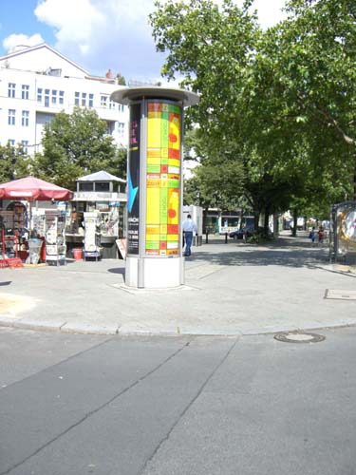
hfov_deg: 37.7
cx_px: 178
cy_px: 238
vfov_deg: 49.0
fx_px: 521
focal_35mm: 38
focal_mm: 6.2
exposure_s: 1/800
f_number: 2.7
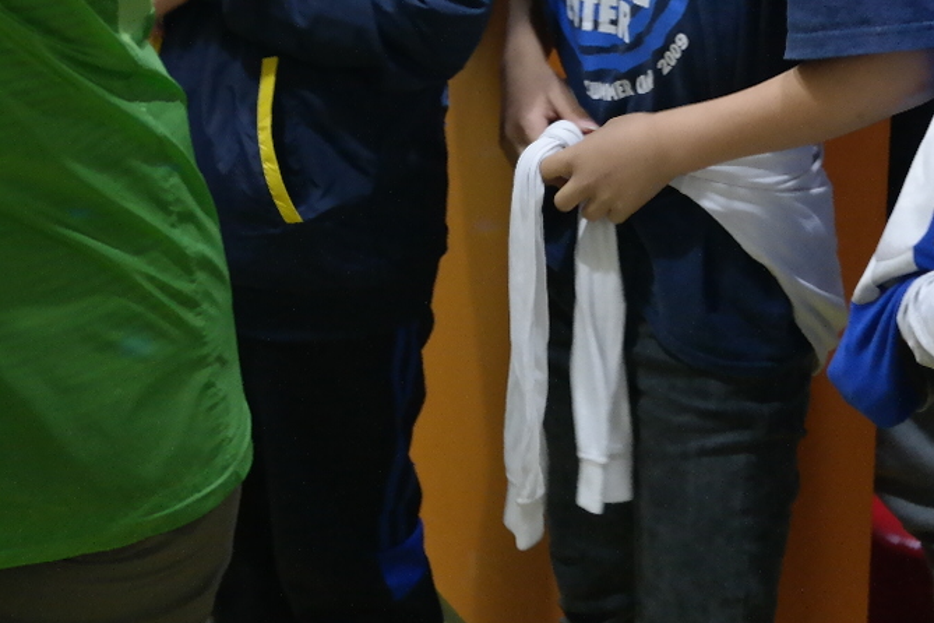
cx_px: 289
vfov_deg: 14.2
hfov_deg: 21.8
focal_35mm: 93
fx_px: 2413
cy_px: -145
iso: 800
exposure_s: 1/50
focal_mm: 24
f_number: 3.5
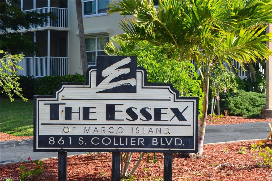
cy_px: 90
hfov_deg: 28.1
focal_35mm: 72
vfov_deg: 18.9
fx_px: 544
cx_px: 136
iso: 100
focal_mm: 48
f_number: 11
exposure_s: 1/40
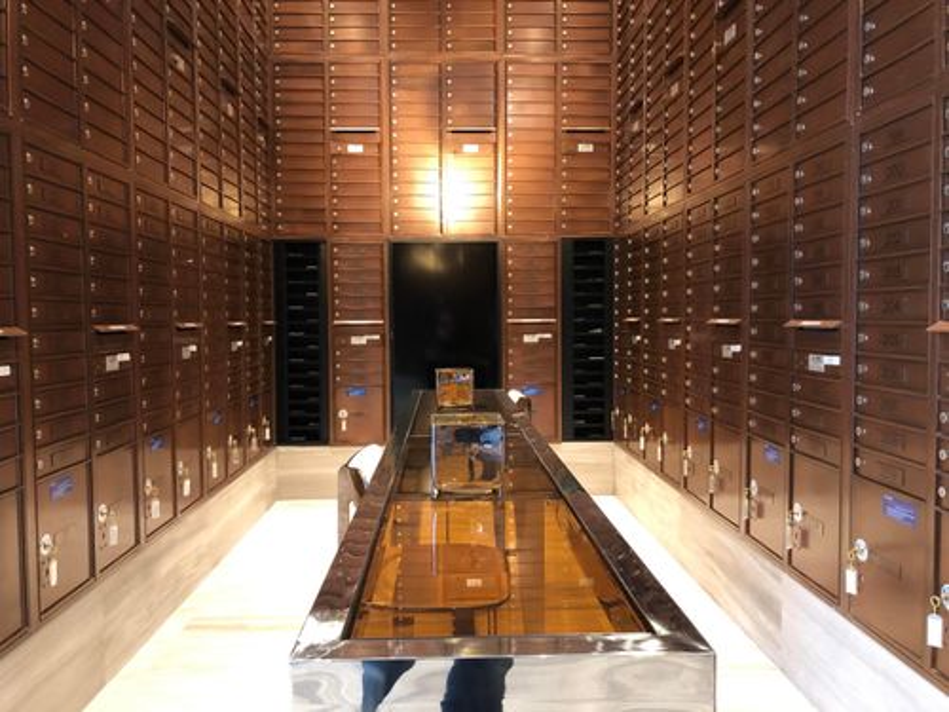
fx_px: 768
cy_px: 356
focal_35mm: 28
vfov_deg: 49.7
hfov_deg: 63.4
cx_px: 474
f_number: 1.8
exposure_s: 1/11
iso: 100
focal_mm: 3.99
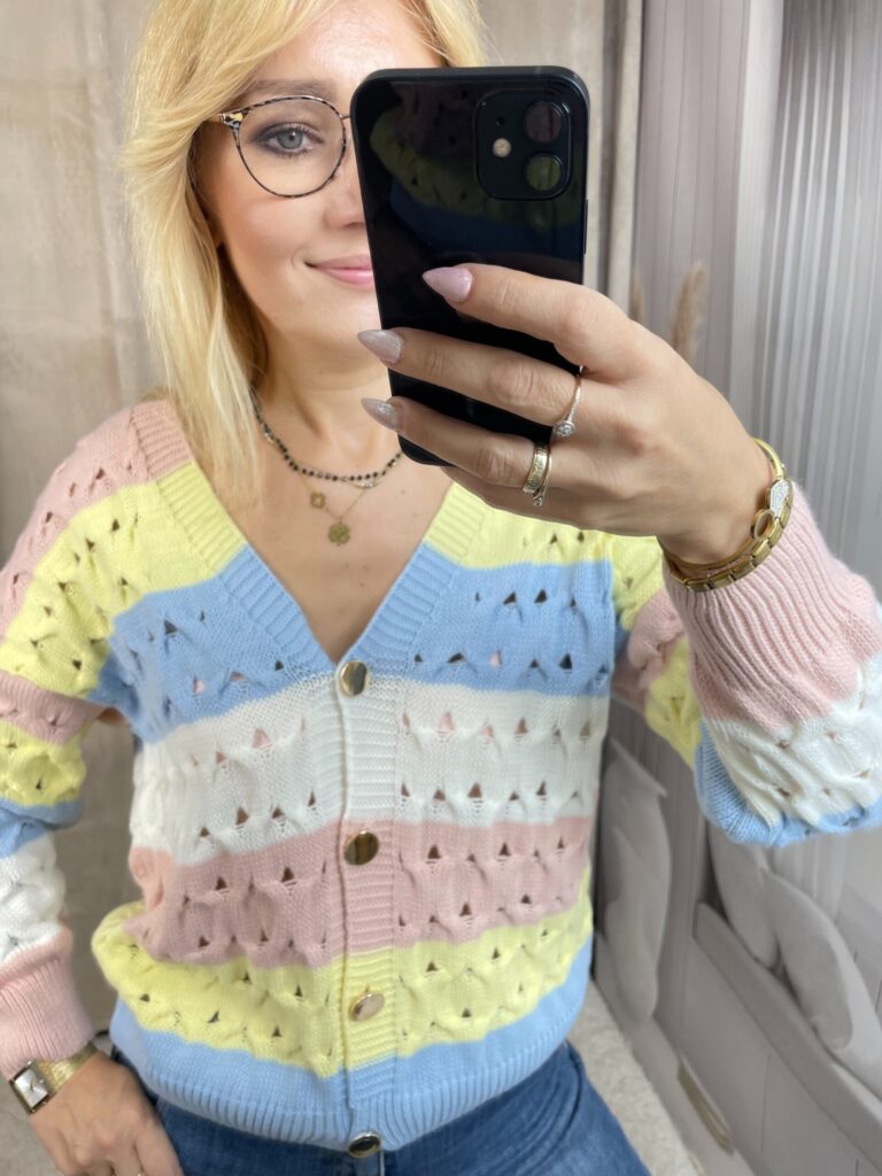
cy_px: 588
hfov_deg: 53.1
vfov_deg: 67.3
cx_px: 441
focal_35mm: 26
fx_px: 883
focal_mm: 4.2
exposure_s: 1/100
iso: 64
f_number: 1.6
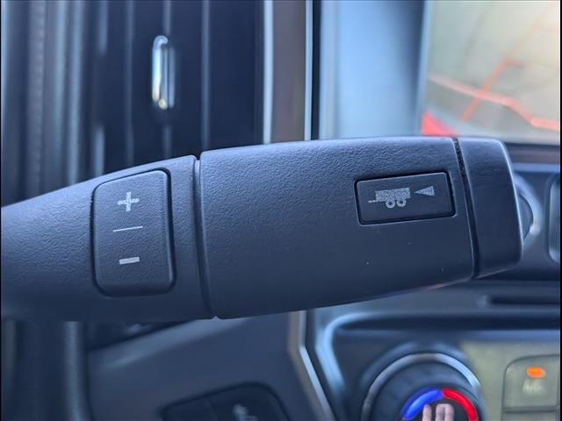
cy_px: 210
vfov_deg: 29.7
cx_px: 281
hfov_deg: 38.9
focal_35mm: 49
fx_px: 796
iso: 559
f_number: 1.68
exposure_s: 1/385
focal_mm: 6.9
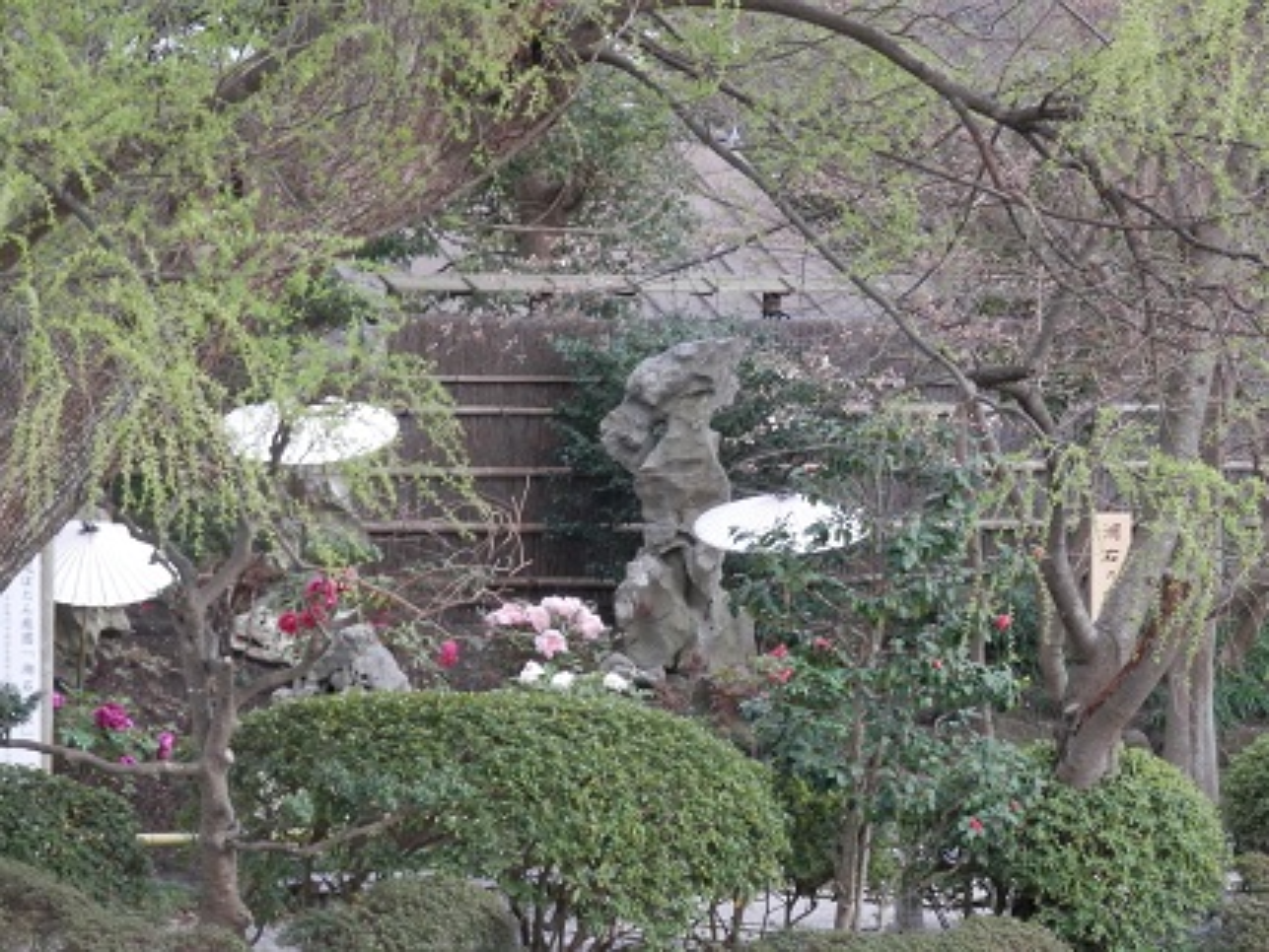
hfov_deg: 9.7
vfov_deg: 7.3
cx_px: 634
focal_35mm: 204
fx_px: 7481
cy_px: 476
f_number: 5.9
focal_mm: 36.5
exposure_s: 1/40
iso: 200
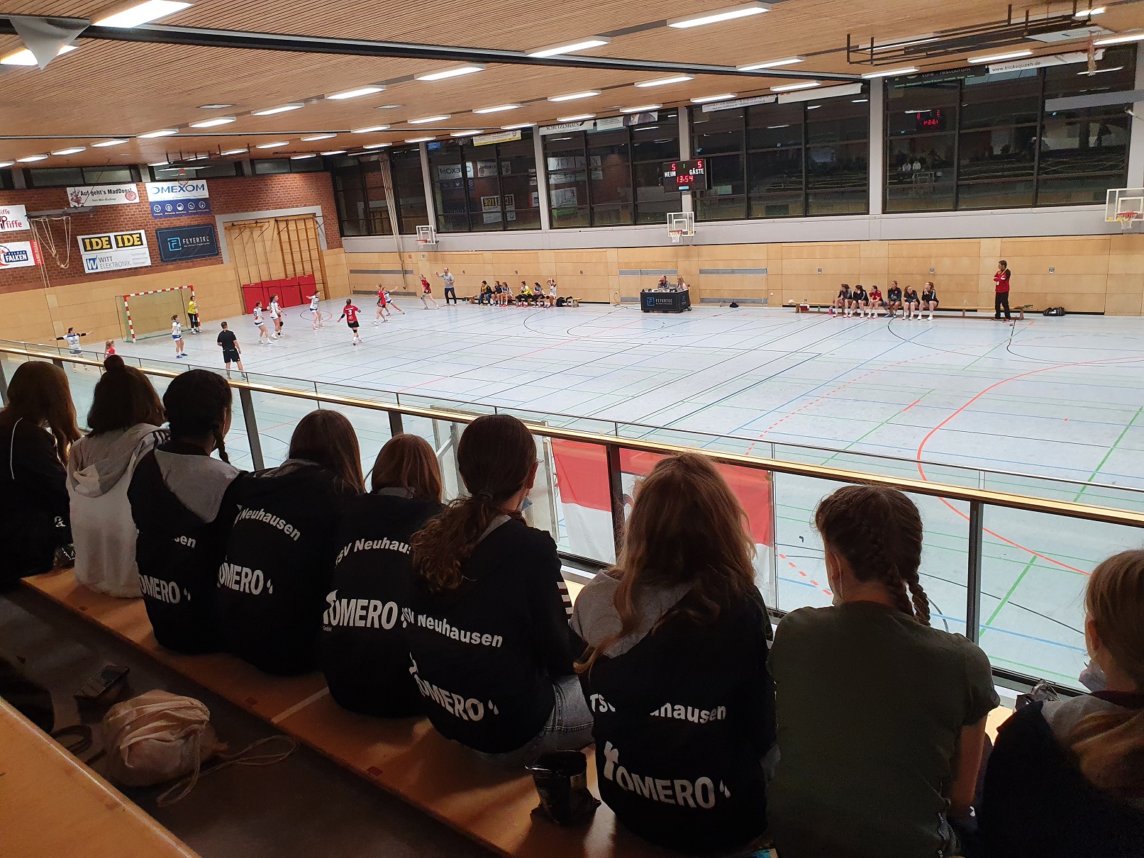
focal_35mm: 26
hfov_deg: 67.3
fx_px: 859
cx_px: 572
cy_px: 429
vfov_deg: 53.1
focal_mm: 4.32
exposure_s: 1/50
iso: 250
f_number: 2.4
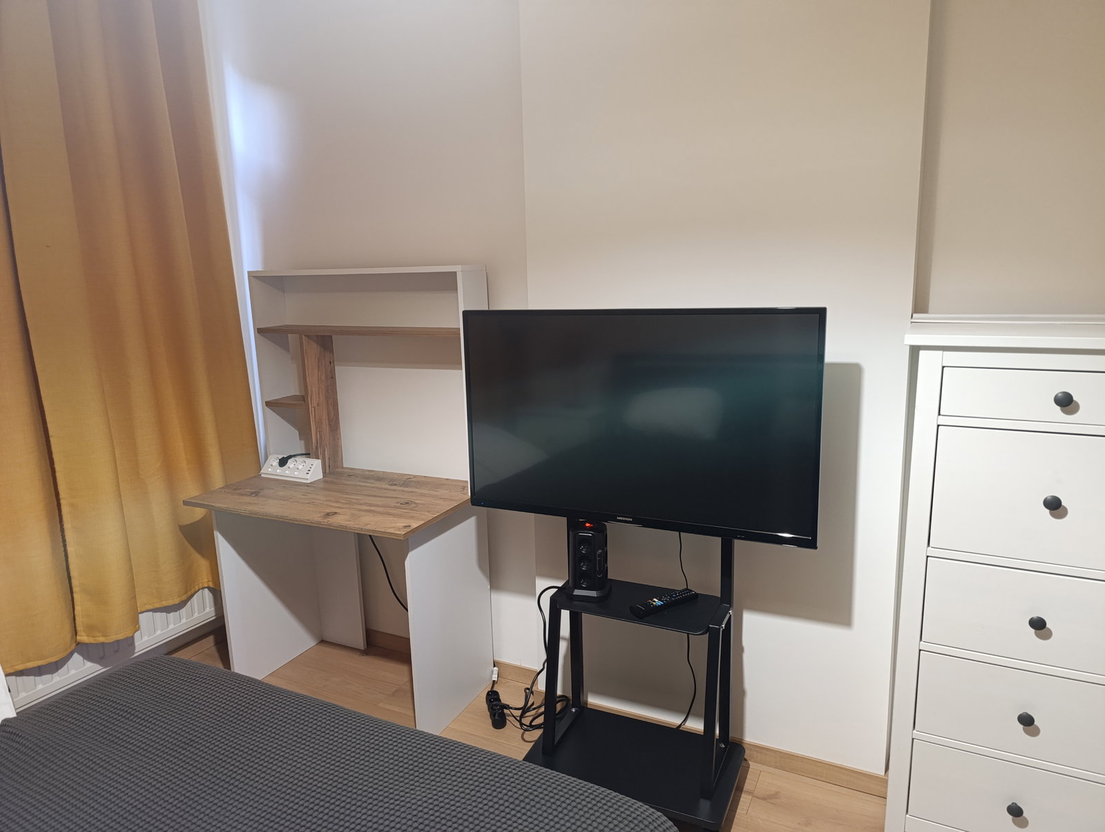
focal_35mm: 23
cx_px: 552
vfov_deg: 59.0
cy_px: 416
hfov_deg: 73.8
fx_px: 735
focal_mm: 6.14
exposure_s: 1/25
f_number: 1.6
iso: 1000
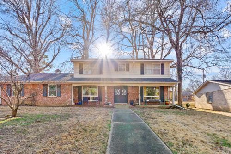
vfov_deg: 70.6
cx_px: 116
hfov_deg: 93.5
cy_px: 77
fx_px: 109
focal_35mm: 17
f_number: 9
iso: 200
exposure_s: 1/40
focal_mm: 11.3
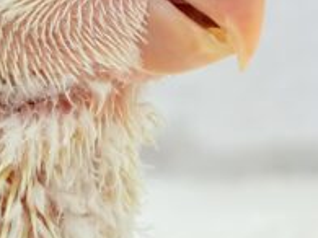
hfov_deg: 11.4
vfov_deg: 8.7
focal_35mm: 171
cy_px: 49
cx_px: -2
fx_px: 1570
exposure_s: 1/100
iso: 64
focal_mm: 5.96
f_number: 1.6
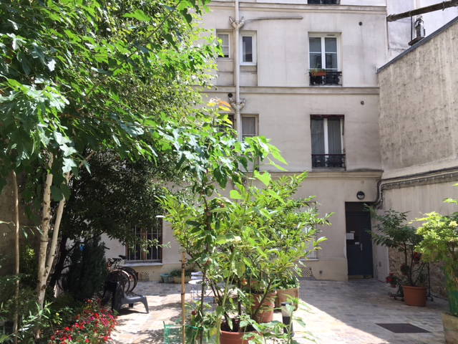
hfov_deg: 61.7
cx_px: 229
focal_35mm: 29
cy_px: 172
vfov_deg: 48.2
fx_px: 384
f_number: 2.2
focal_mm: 4.15
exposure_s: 1/513
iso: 25
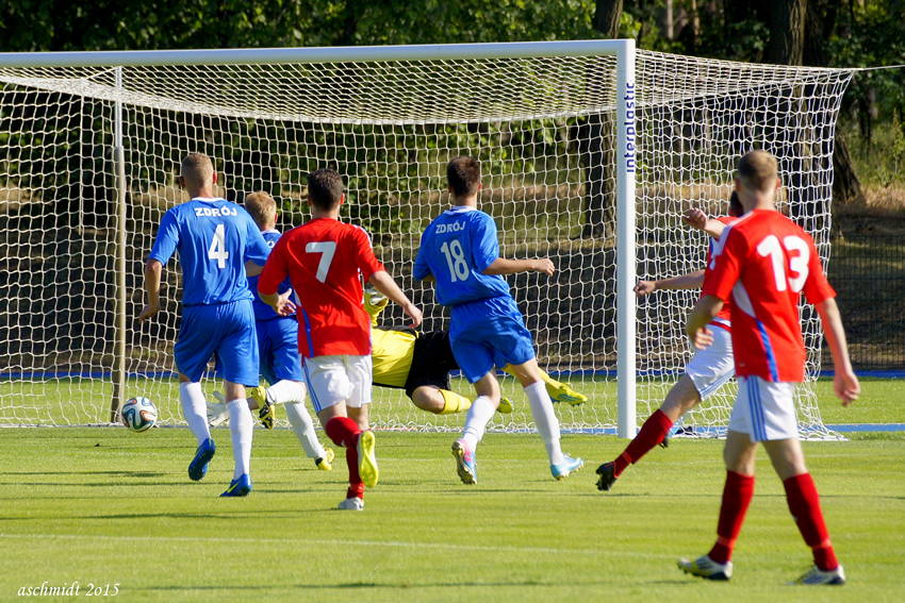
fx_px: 8674
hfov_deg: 6.0
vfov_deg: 4.0
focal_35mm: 345
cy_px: 302
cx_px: 452
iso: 400
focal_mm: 230
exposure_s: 1/1250
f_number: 5.6
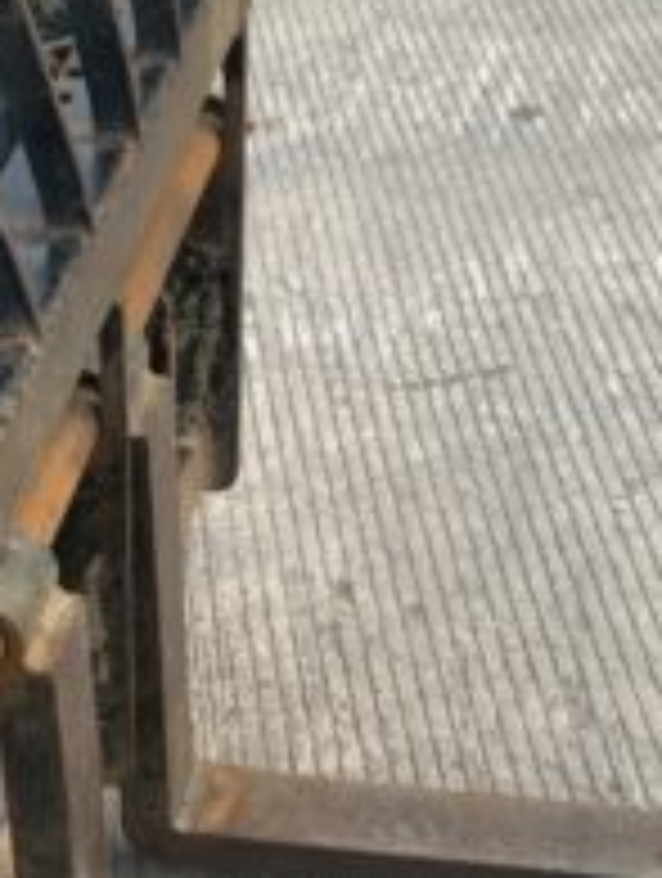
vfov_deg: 20.6
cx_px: 324
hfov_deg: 15.6
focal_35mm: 95
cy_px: 549
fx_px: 2414
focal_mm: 3
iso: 64
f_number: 1.8
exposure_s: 1/98
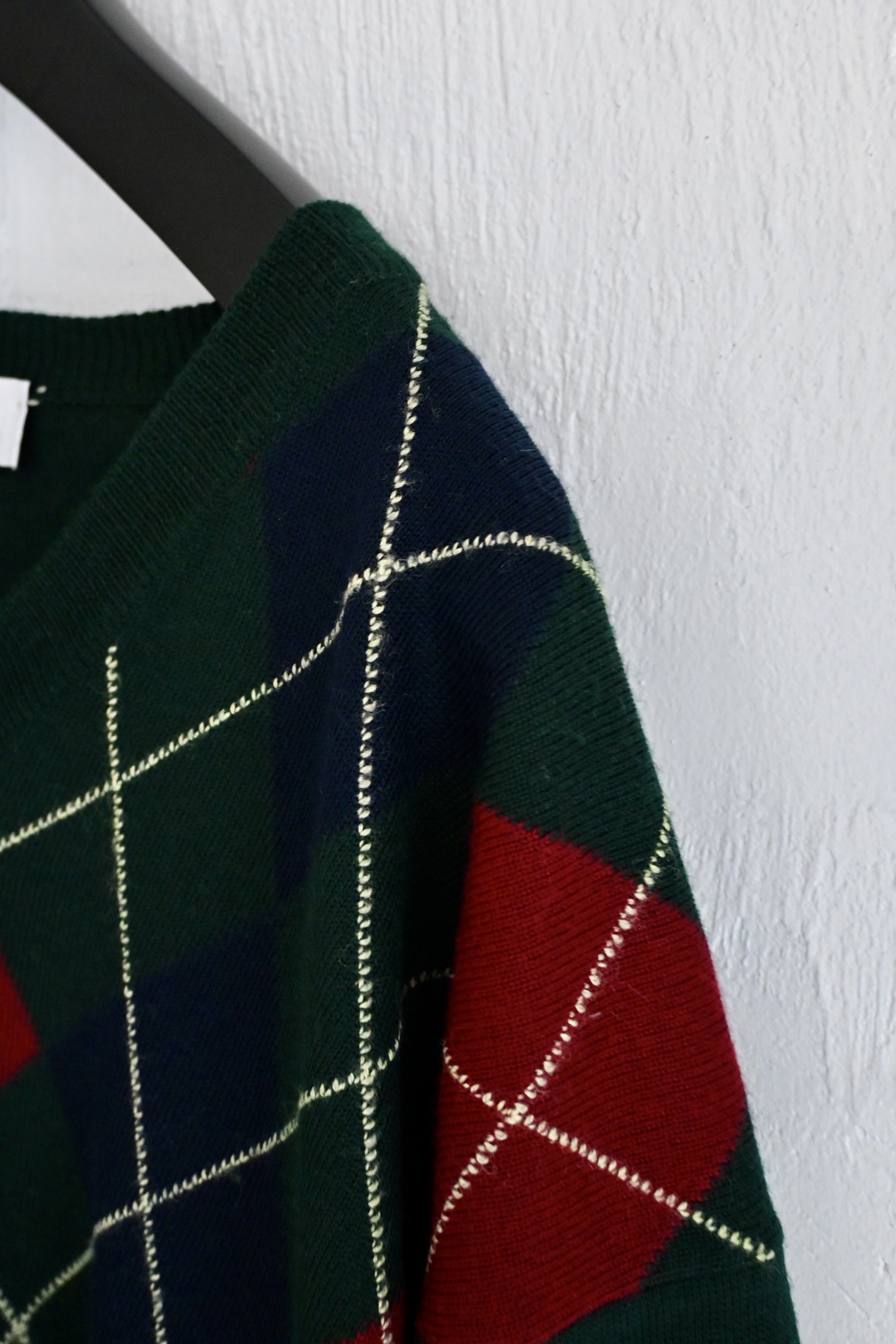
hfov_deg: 41.7
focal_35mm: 32
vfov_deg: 59.5
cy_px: 672
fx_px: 1176
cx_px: 448
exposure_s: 1/8
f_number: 4
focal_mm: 21
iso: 1000
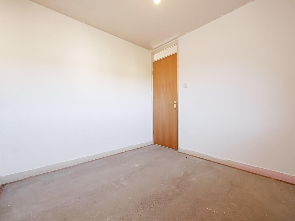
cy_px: 110
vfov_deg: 85.7
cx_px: 148
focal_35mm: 14
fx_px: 119
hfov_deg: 102.1
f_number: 4
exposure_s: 1/125
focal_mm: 7
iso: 2500
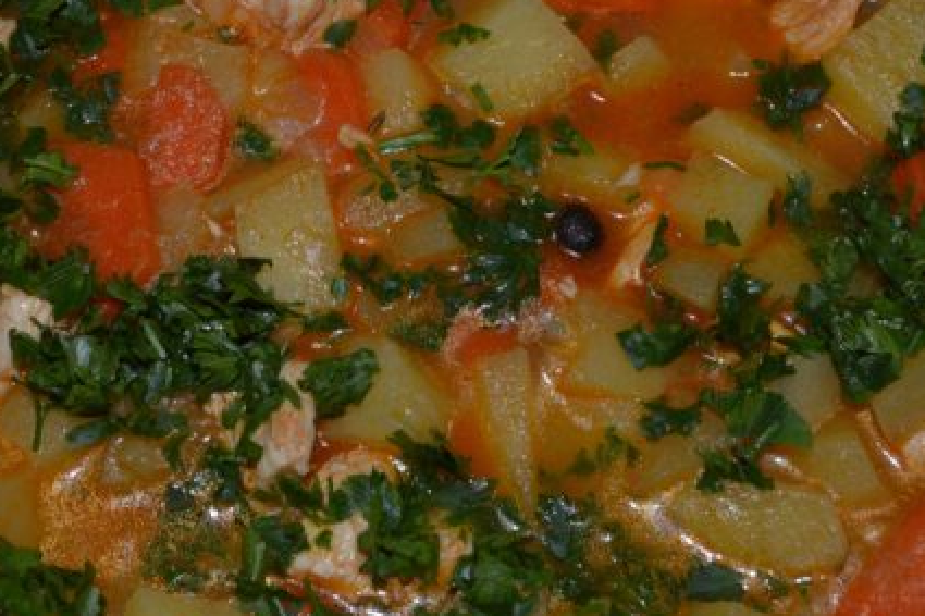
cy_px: 282
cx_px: 363
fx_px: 2029
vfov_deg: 17.3
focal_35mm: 79
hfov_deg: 25.6
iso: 100
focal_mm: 32
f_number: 8
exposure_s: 1/60
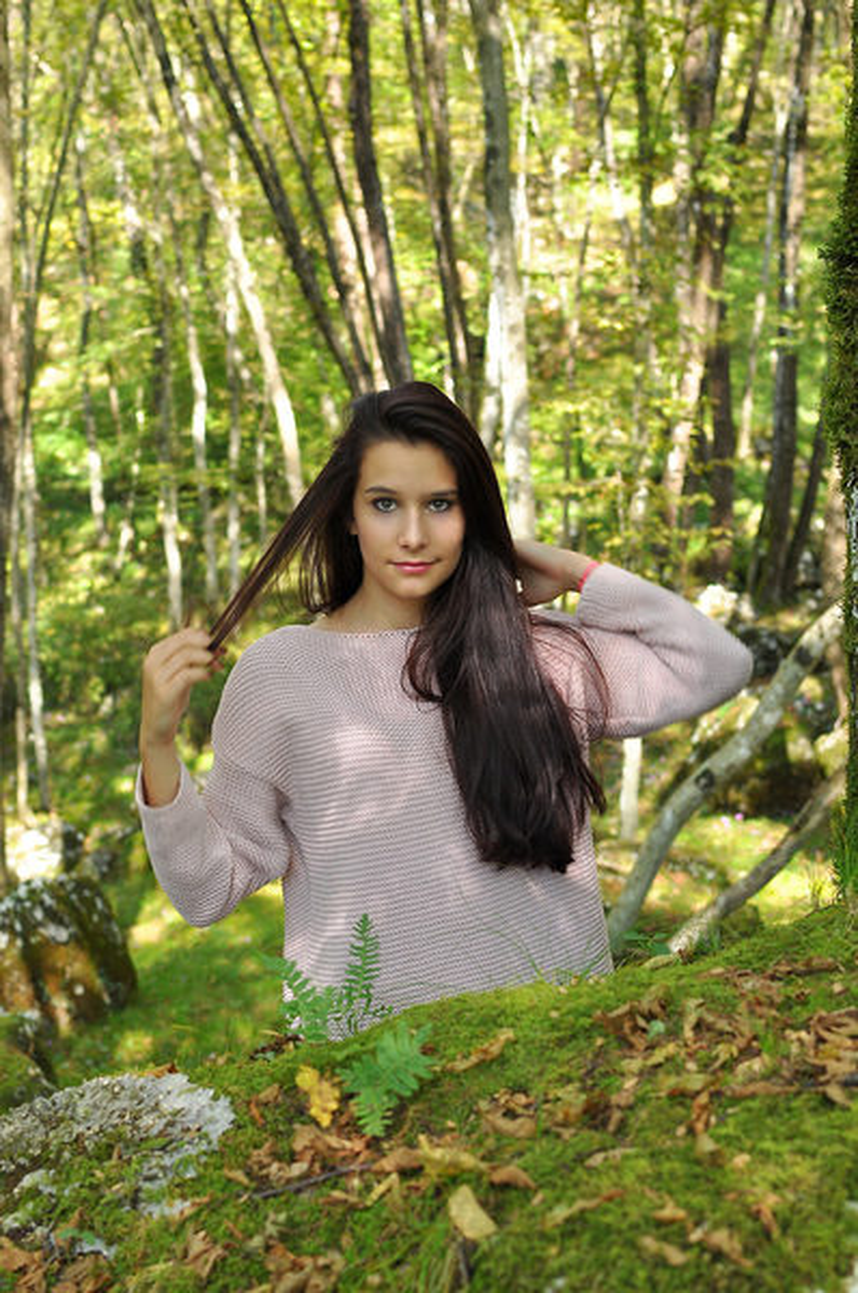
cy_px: 646
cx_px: 429
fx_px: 1883
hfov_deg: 25.7
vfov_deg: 37.9
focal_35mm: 52
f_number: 4.5
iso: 400
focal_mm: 35
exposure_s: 1/160
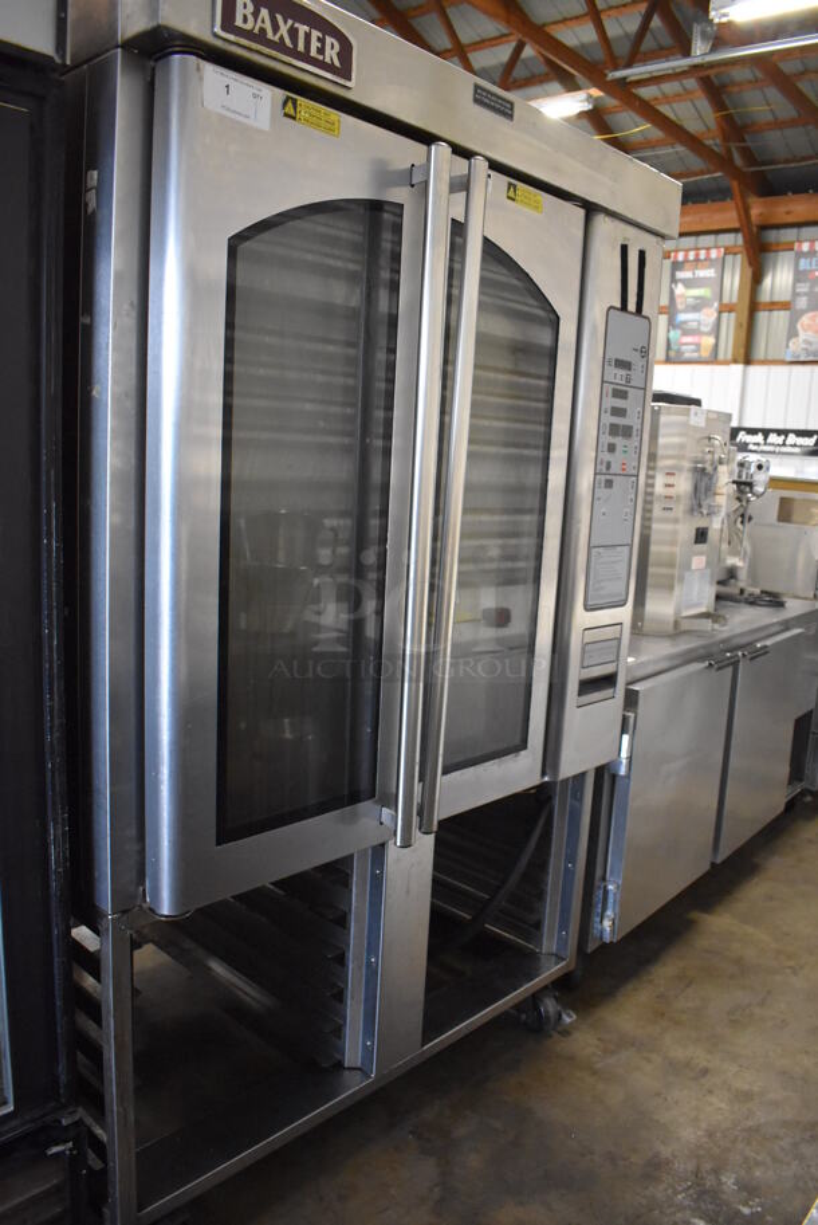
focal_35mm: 27
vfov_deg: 67.3
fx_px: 919
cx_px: 409
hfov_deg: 48.0
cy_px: 612
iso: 4500
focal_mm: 18
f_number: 3.5
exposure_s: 1/125
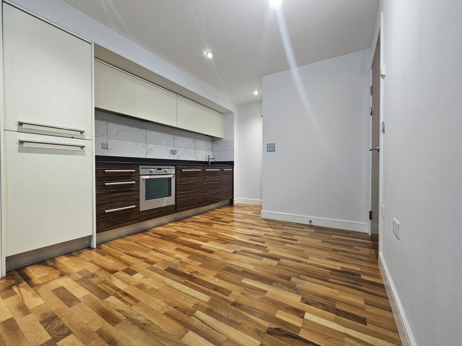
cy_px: 173
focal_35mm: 13
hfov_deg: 106.2
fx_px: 174
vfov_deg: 89.9
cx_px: 231
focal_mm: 2.2
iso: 400
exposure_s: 1/50
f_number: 2.2
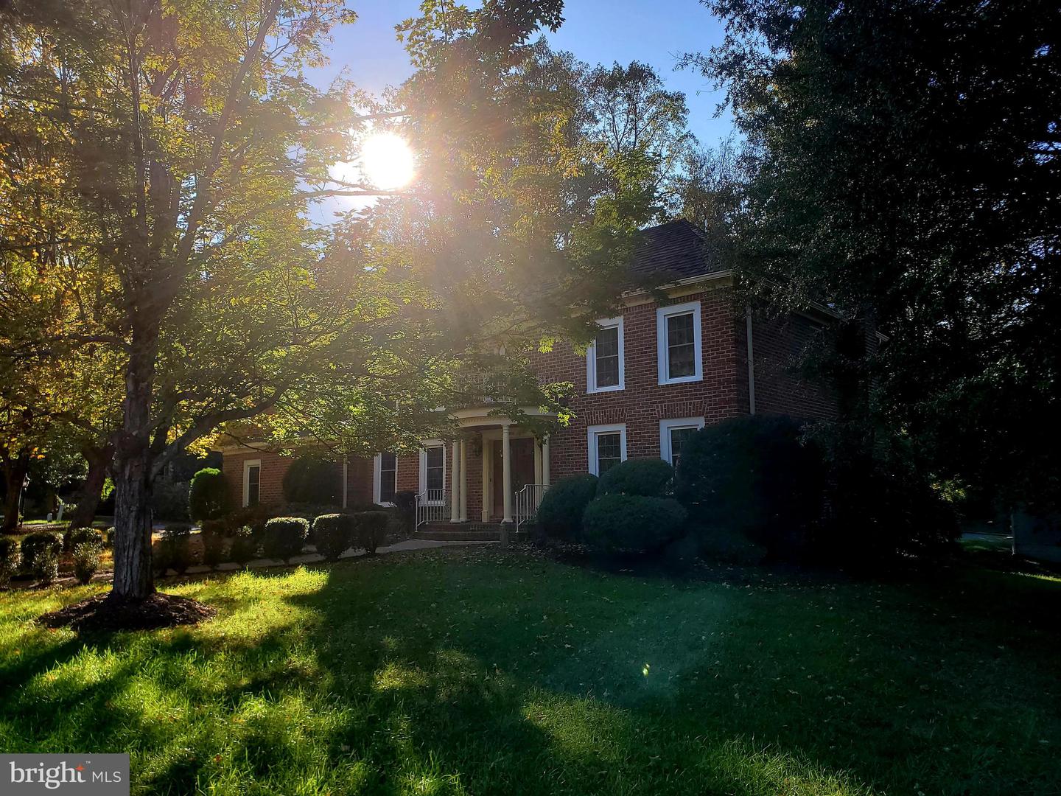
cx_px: 530
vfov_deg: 53.1
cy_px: 398
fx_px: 797
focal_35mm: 26
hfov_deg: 67.3
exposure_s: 1/667
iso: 50
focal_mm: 4.3
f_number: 2.4
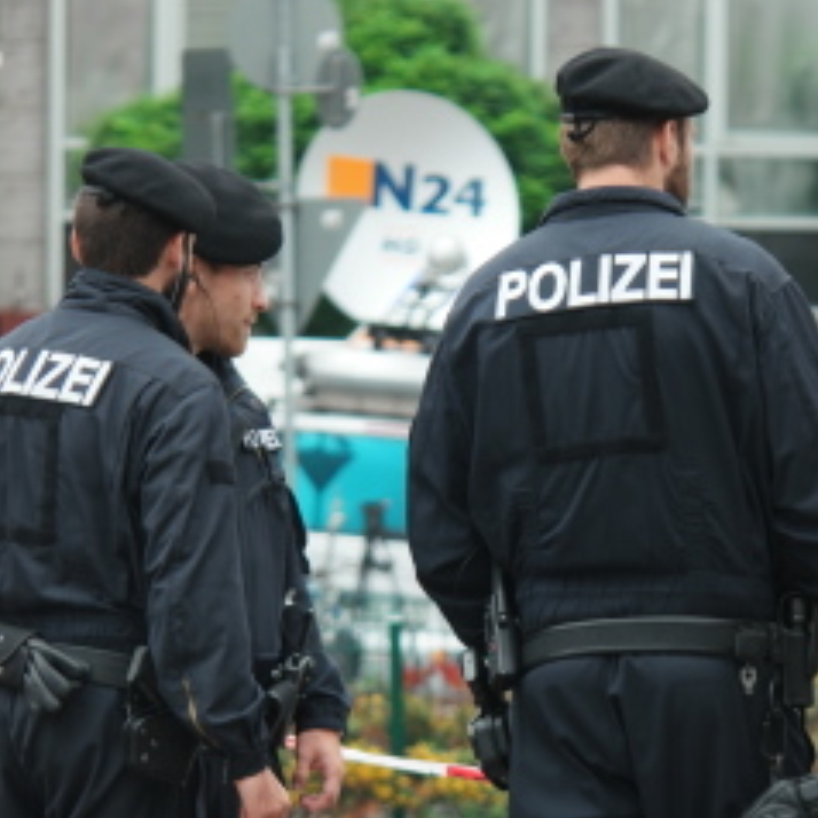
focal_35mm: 458
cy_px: 552
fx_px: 12245
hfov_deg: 3.8
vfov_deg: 3.8
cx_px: 526
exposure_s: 1/160
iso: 320
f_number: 5
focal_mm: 130
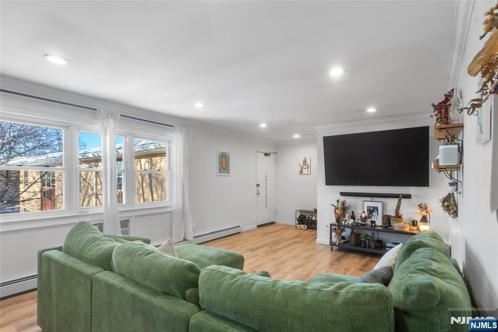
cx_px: 249
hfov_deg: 93.3
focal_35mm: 17
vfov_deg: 70.5
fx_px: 235
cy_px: 166
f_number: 8
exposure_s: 1/1.67
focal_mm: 17
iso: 100
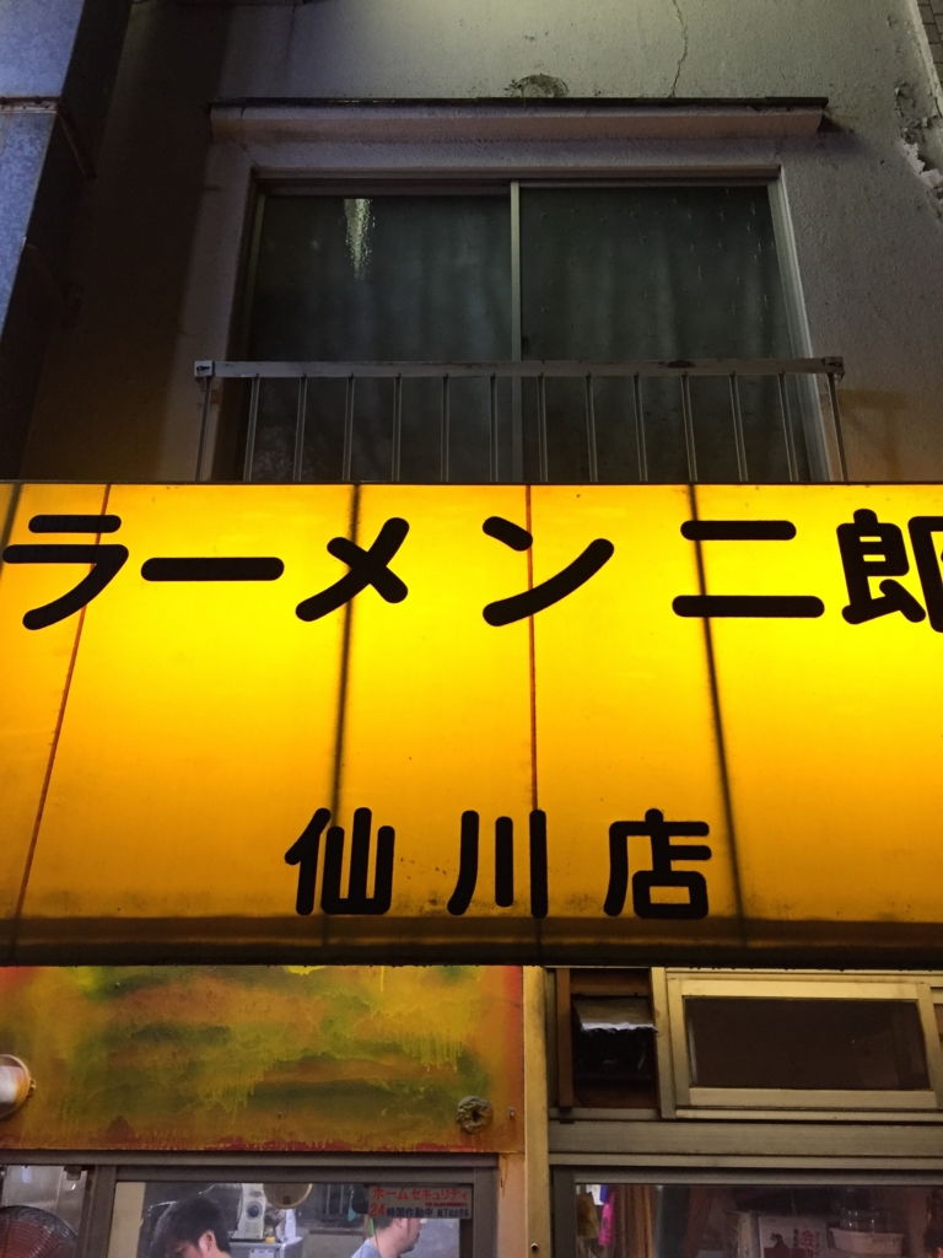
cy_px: 629
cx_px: 472
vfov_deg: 61.7
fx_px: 1053
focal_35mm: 29
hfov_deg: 48.2
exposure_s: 1/33
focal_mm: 4.15
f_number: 2.2
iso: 250
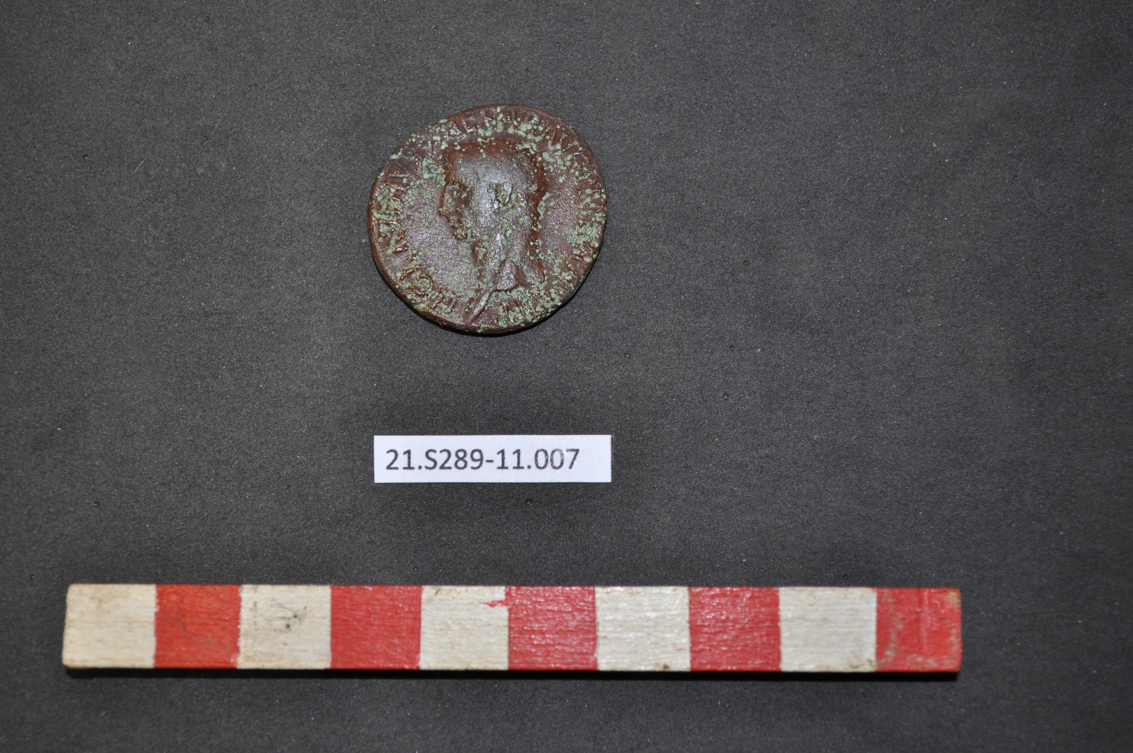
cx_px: 566
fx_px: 1650
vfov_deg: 25.7
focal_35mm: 52
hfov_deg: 37.9
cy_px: 376
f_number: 5
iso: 200
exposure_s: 1/60
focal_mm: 35
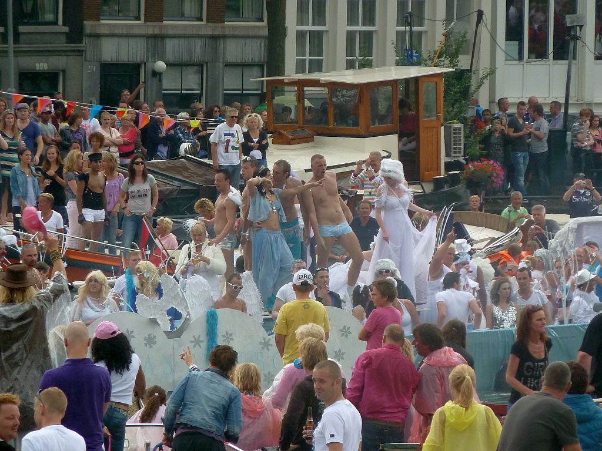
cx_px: 301
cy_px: 226
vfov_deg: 4.1
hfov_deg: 5.5
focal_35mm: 359
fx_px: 6243
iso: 200
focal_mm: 49.2
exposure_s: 1/250
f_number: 4.9
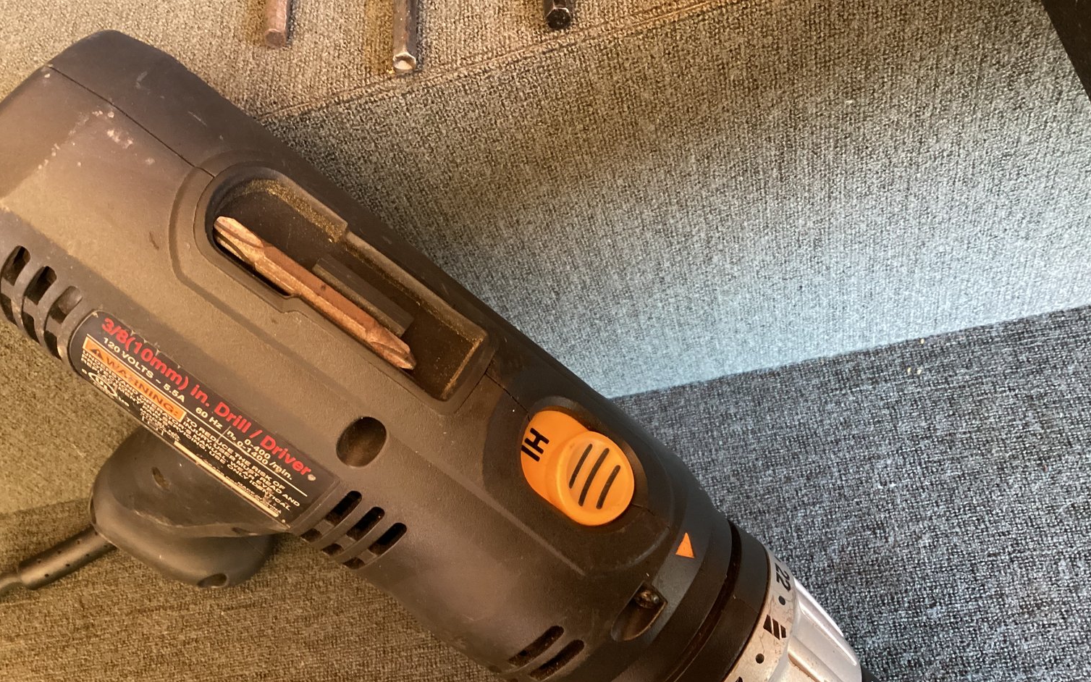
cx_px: 546
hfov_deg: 58.1
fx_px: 981
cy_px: 399
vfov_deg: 38.2
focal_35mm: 33
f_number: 2.4
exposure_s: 1/33
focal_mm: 3.3
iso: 400
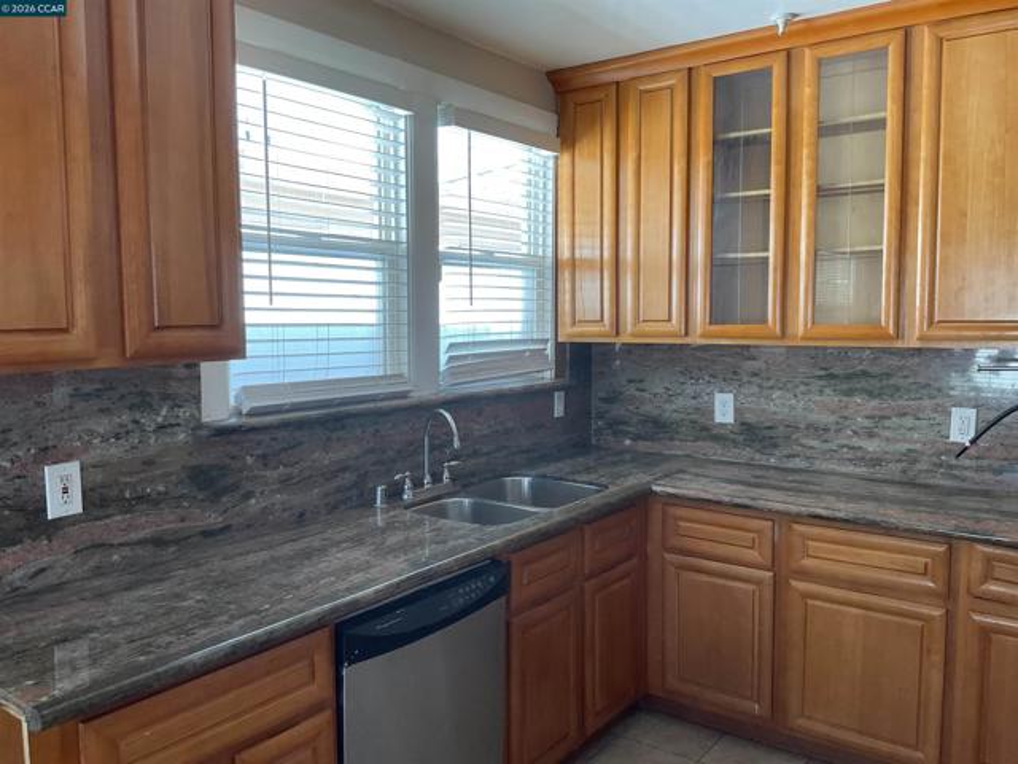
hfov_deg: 61.7
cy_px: 382
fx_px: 853
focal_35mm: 29
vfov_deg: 48.2
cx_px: 509
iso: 50
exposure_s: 1/120
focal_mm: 3
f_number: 1.8
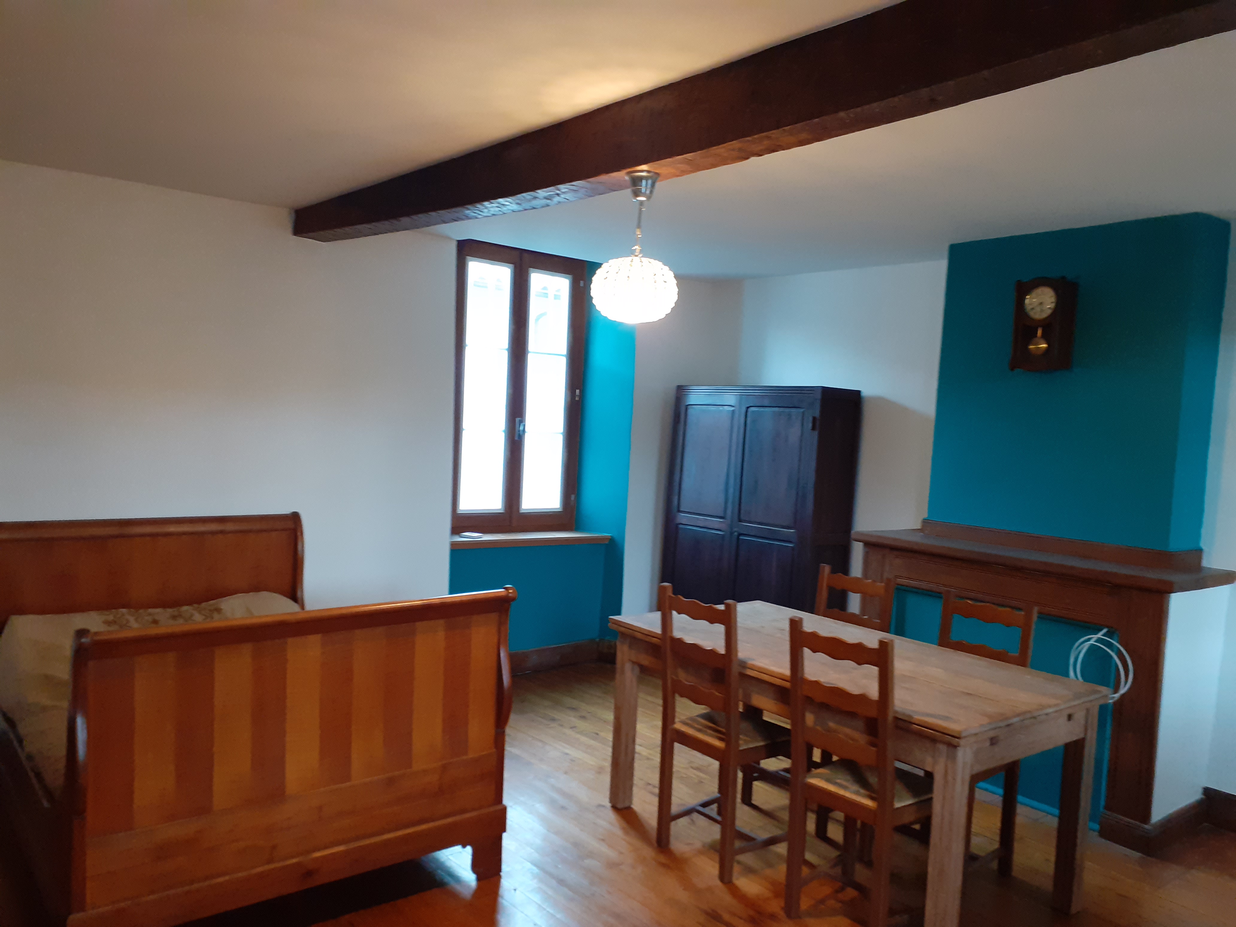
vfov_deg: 51.4
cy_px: 464
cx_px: 618
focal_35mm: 27
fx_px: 964
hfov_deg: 65.3
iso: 200
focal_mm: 3.6
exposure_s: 1/25
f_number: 1.9
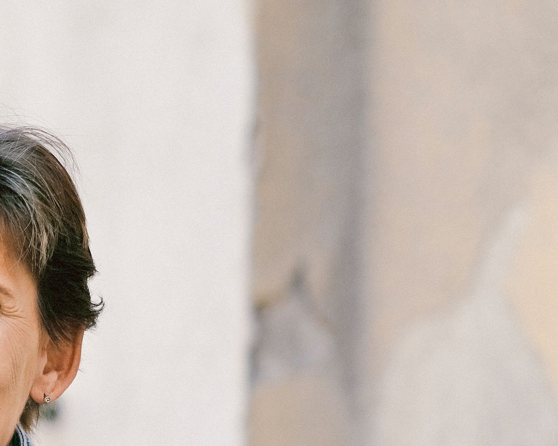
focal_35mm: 223
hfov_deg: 8.6
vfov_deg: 6.9
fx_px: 3683
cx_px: -108
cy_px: 435
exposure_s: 1/250
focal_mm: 56
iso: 400
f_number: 2
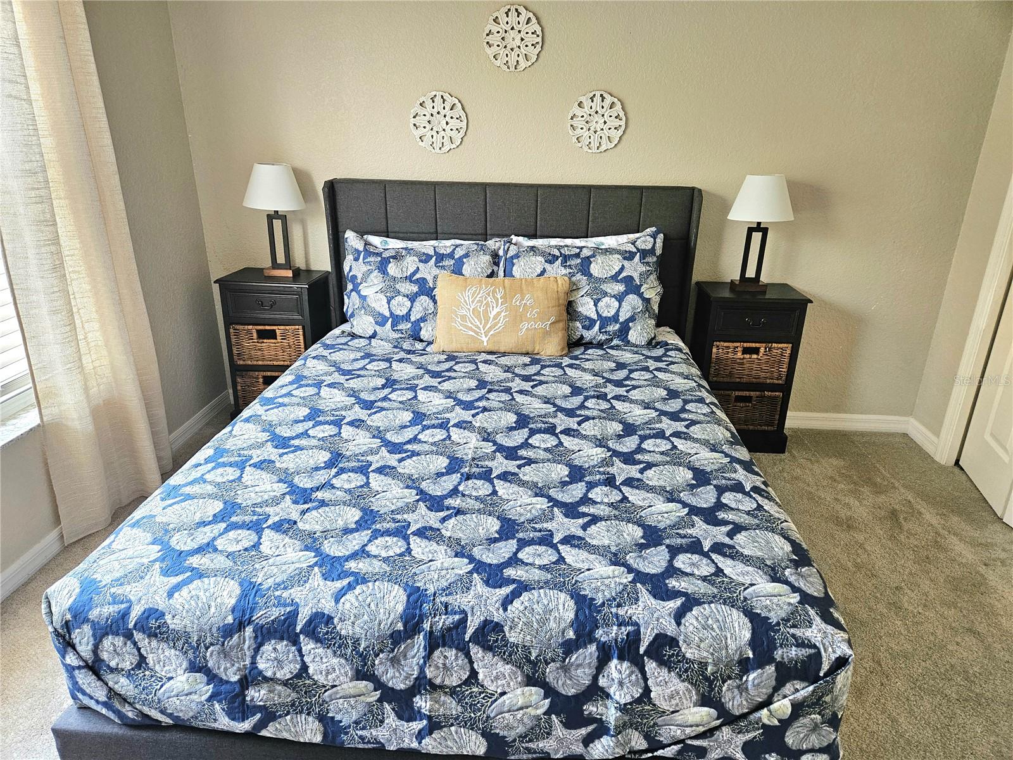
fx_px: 673
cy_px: 380
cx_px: 506
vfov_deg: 58.9
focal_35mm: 23
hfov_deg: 73.9
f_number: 1.8
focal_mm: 5.4
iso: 250
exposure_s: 1/120
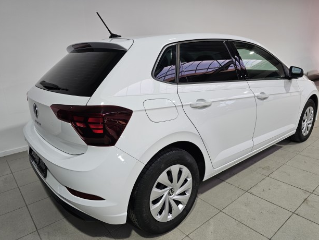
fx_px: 221
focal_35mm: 24
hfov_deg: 71.6
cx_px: 161
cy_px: 118
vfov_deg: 56.8
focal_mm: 6.3
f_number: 1.7
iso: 64
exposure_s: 1/100
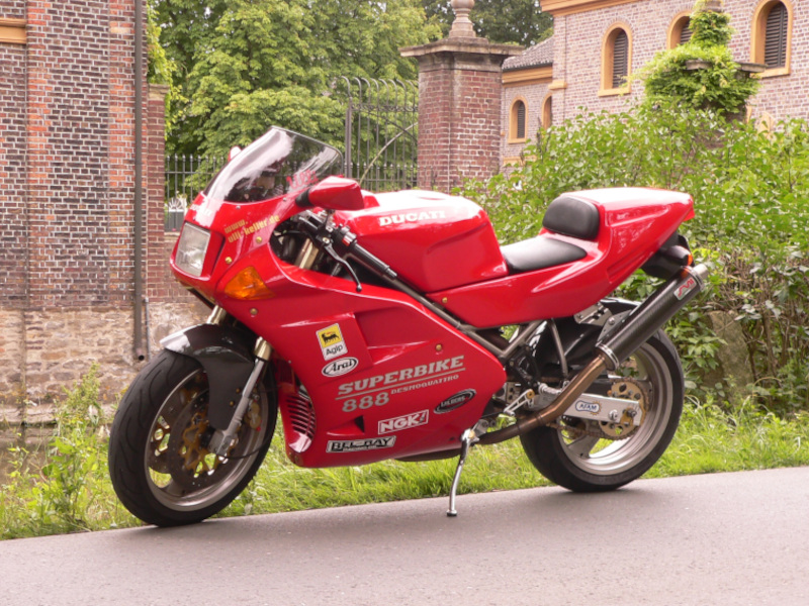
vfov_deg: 28.0
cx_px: 404
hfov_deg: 36.8
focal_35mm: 52
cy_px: 303
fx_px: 1215
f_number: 2.8
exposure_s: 1/80
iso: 80
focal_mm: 8.7
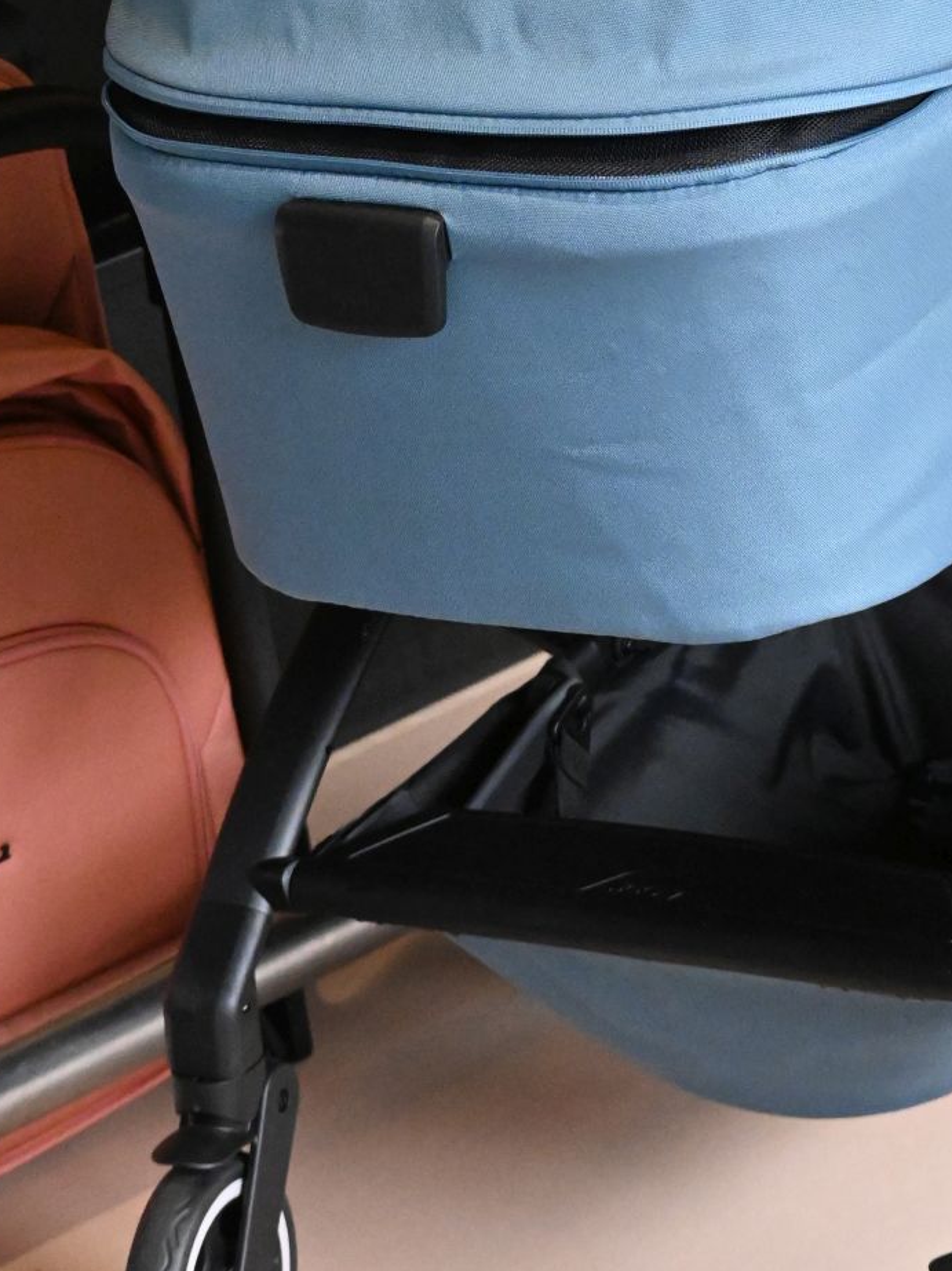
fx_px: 6457
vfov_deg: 11.2
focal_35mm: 176
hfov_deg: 8.4
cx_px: 794
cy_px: 178
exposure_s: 1/80
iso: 6400
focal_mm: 50
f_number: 4.5
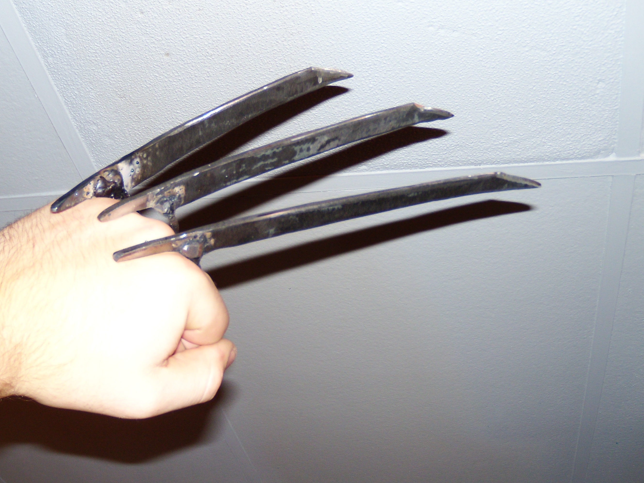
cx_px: 255
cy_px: 252
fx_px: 819
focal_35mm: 44
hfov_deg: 42.7
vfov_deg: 32.9
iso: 80
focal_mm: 6.4
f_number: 3.6
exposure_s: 1/30
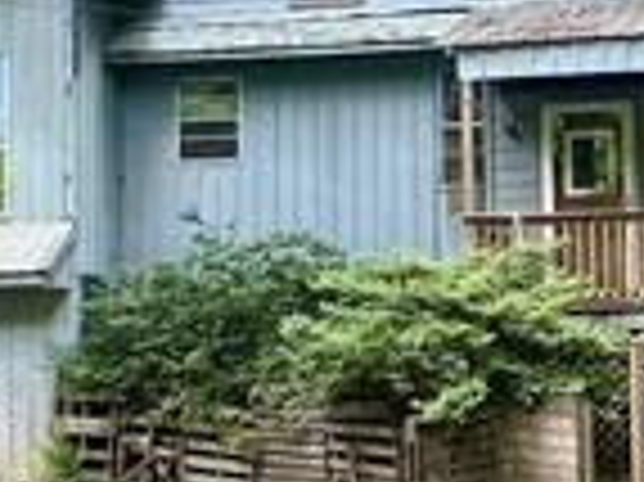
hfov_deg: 21.0
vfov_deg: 15.9
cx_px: 414
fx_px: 1729
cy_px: 212
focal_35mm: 93
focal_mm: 1.57
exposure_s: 1/99
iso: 100
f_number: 1.8
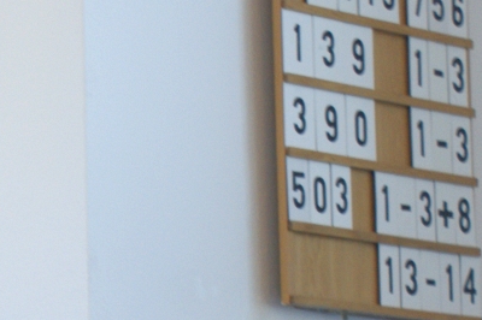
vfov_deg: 5.4
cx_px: -240
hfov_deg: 8.0
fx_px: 3383
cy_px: 478
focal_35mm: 253
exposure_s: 1/15
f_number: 5.6
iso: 400
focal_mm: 45
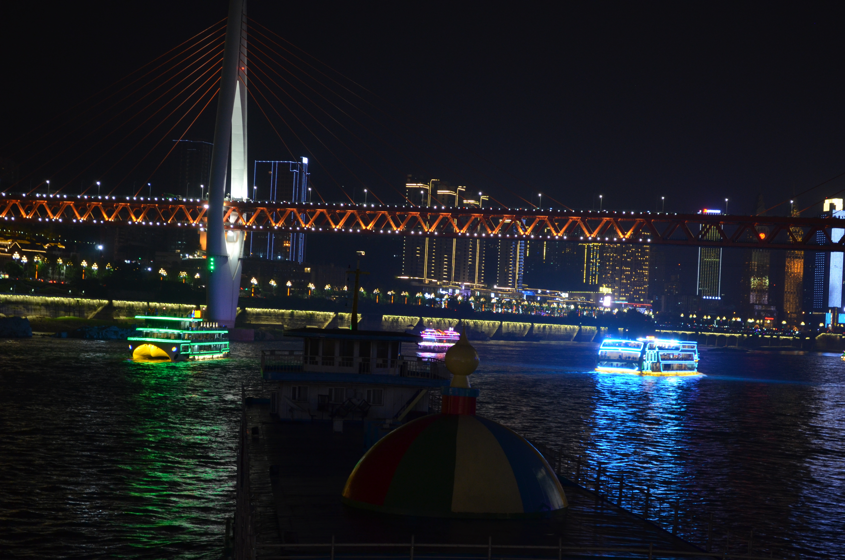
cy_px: 280
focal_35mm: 68
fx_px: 1581
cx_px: 422
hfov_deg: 29.9
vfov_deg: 20.1
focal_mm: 45
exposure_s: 1/8
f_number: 5.6
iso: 800
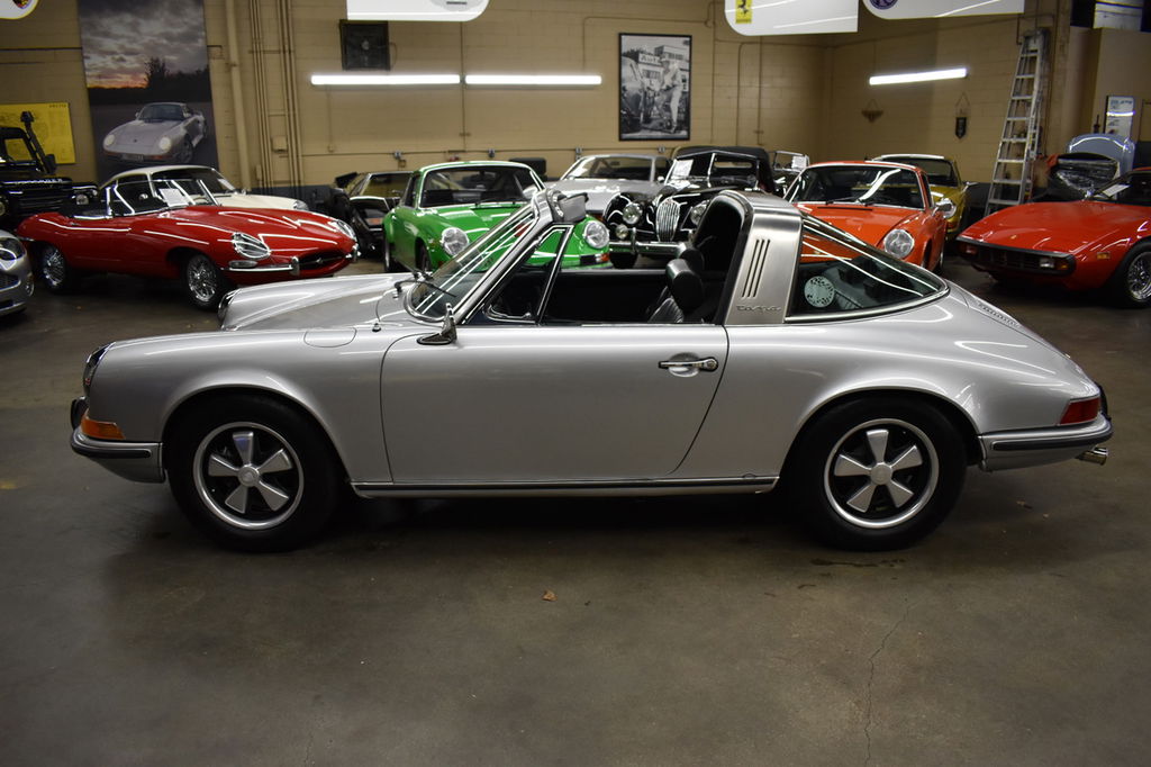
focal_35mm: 27
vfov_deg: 47.9
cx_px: 576
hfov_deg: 67.4
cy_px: 384
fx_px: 863
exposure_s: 1/160
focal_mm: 18
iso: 800
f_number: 3.5
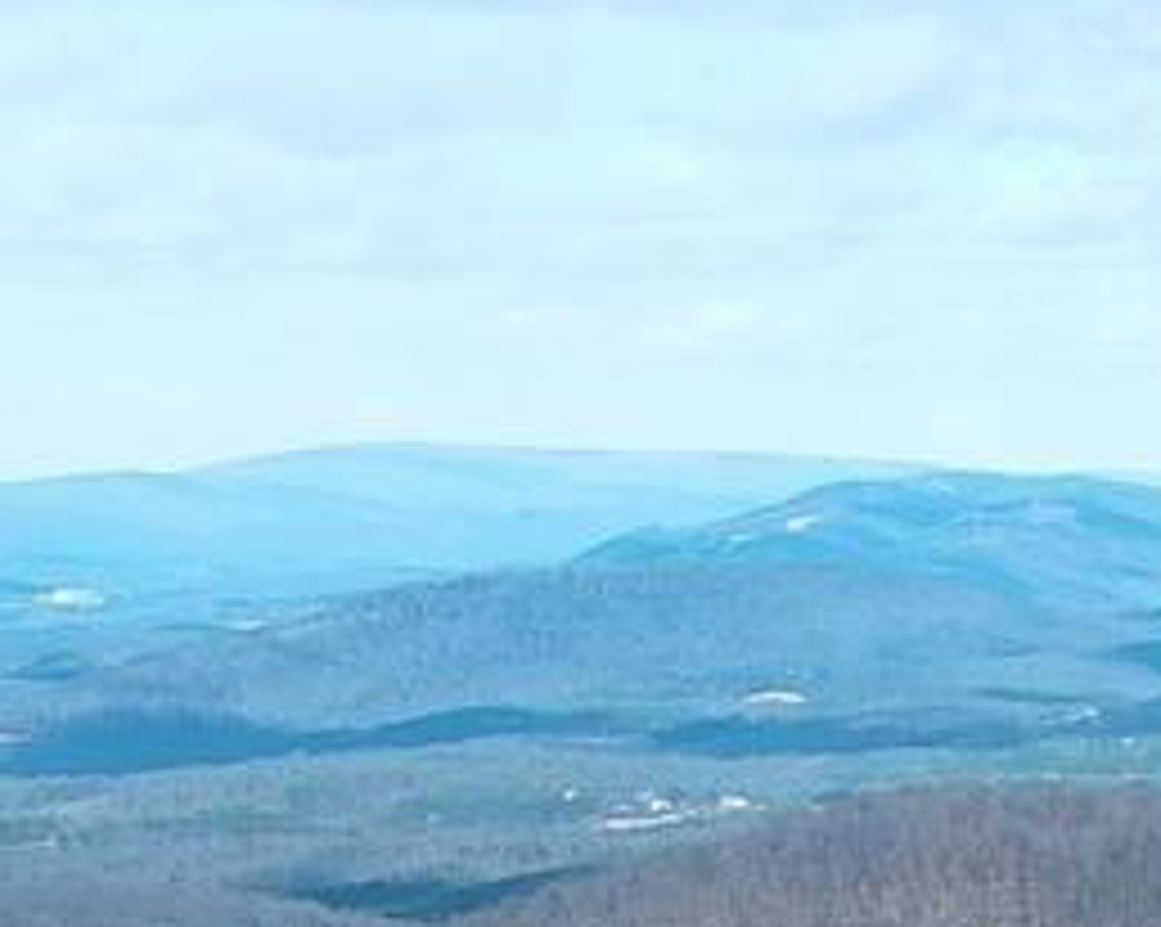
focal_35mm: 216
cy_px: 2801
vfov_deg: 6.5
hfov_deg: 8.0
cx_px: 3092
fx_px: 7416
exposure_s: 1/1017
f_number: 2.8
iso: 100
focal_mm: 10.57
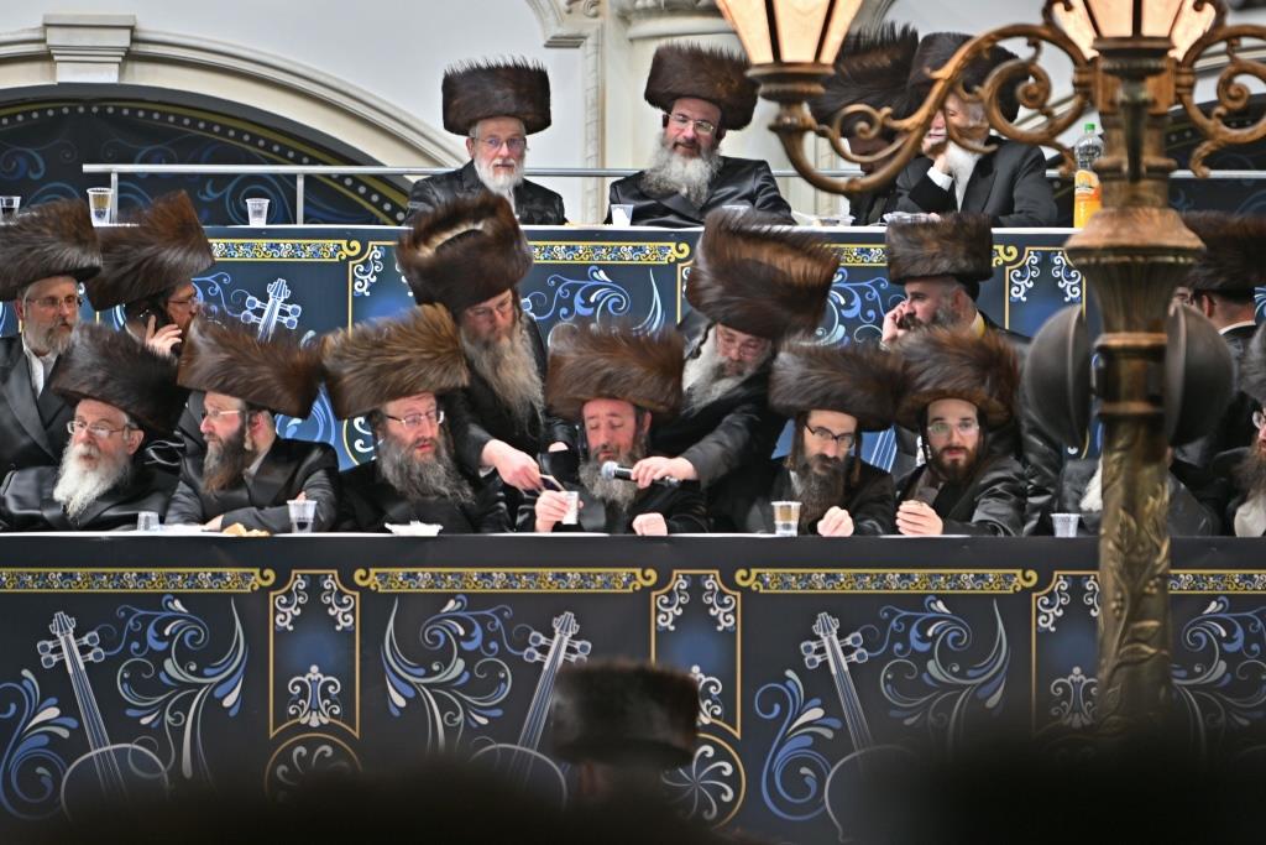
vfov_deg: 4.6
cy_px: 422
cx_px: 633
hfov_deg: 6.9
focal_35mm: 300
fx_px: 10551
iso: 125
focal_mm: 200
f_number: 2.8
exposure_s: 1/125
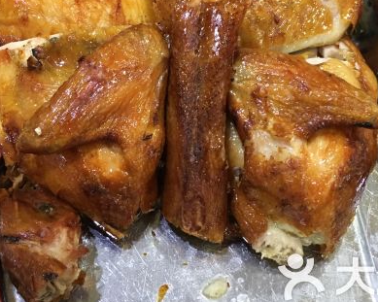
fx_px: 570
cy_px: 72
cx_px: 182
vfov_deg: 29.2
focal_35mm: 51
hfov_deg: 36.7
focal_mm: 4.15
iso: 250
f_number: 2.2
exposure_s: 1/33
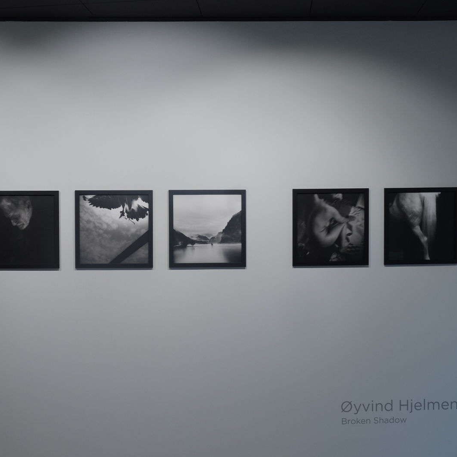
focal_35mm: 54
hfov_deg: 31.2
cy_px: 230
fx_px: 807
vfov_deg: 31.6
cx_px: 124
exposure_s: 1/60
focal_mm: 27.7
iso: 640
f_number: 7.1
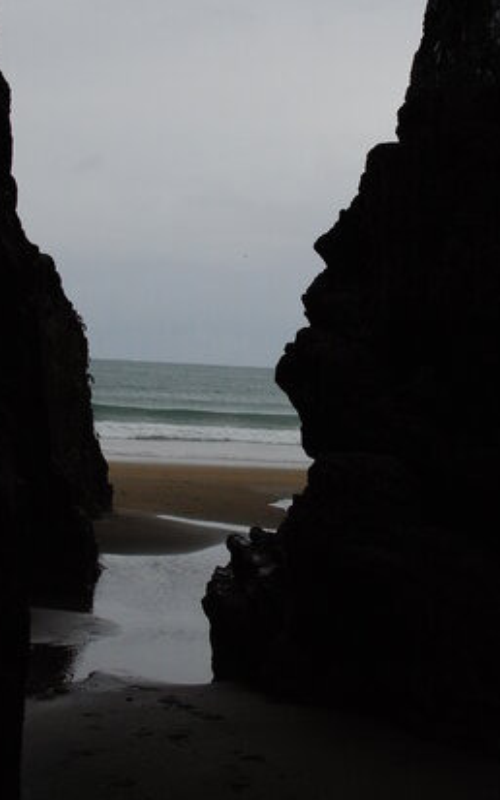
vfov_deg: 24.8
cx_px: 320
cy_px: 273
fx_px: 1810
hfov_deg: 15.7
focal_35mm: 83
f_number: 13
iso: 400
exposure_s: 1/640
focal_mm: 28
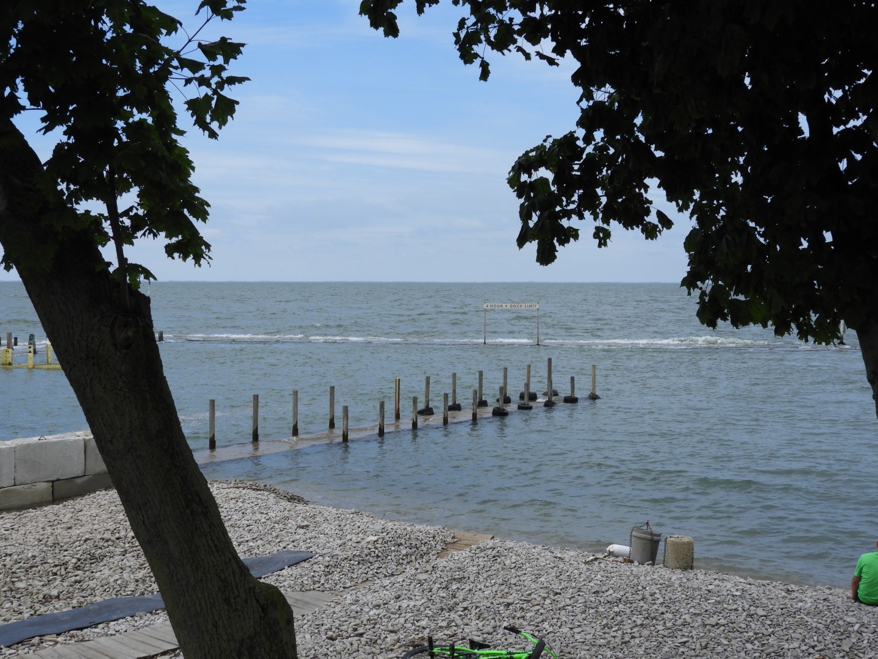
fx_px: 1141
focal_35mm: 45
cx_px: 439
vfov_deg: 32.2
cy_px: 330
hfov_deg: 42.1
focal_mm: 8.1
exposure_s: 1/1250
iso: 100
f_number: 4
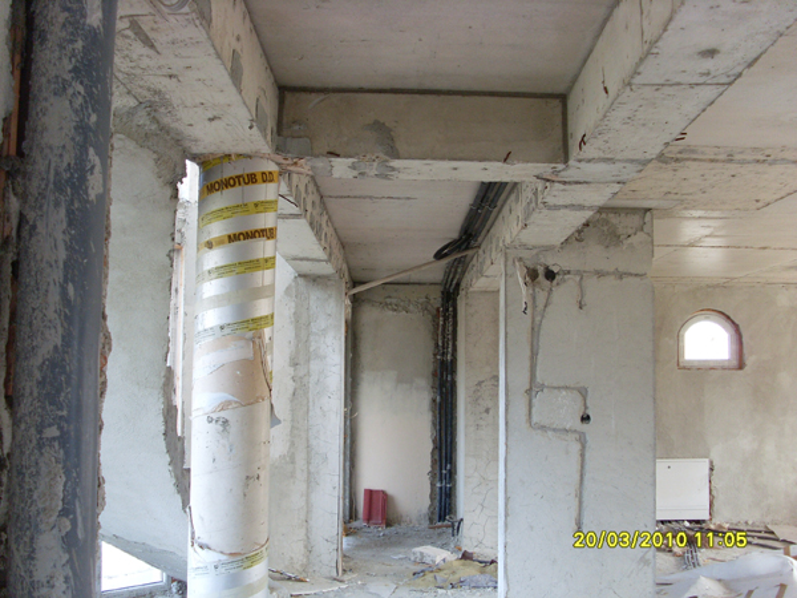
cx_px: 398
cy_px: 299
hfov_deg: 49.0
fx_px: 875
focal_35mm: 38
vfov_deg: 37.7
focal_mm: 6.3
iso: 100
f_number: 3
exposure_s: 1/60
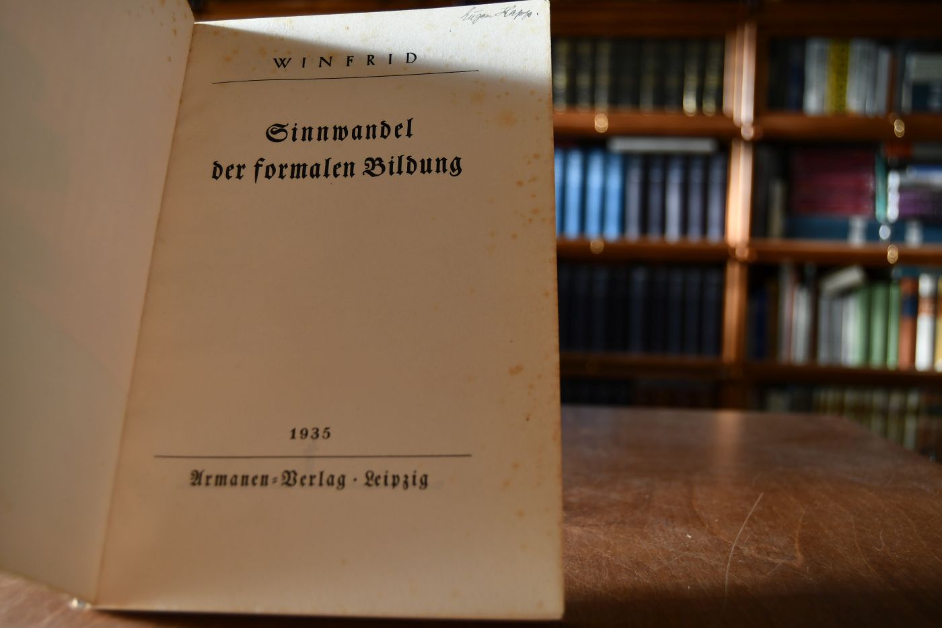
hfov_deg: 55.8
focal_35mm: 34
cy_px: 314
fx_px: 889
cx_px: 471
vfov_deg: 38.9
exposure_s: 1/250
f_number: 4
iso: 400
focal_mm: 23
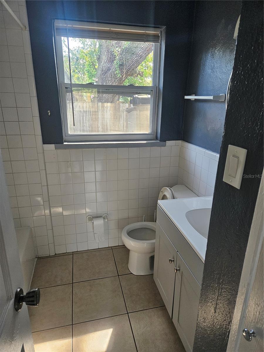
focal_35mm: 23
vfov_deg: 73.9
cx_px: 132
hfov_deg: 58.9
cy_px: 176
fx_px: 234
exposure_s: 1/240
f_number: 1.8
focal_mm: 5.4
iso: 500
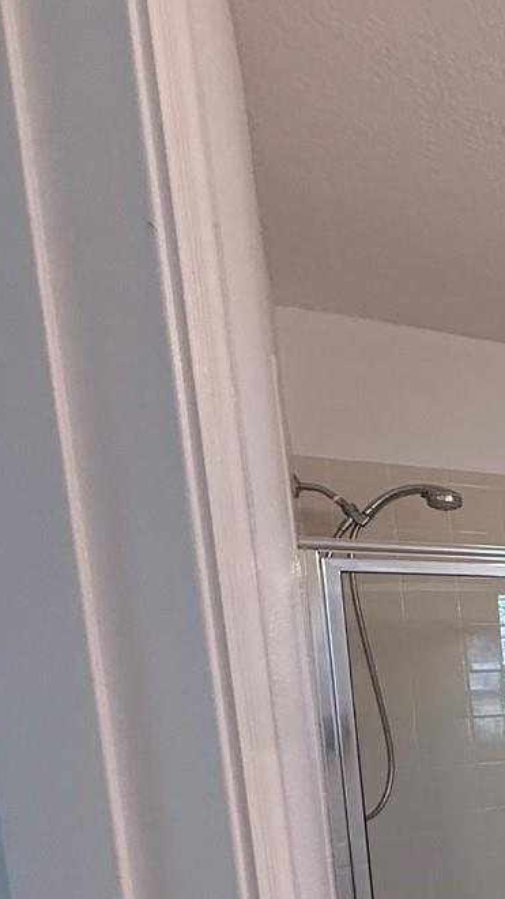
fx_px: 881
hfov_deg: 19.1
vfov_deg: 50.0
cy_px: 749
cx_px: 1009
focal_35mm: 37
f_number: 2.2
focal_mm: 2.22
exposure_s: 1/120
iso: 250
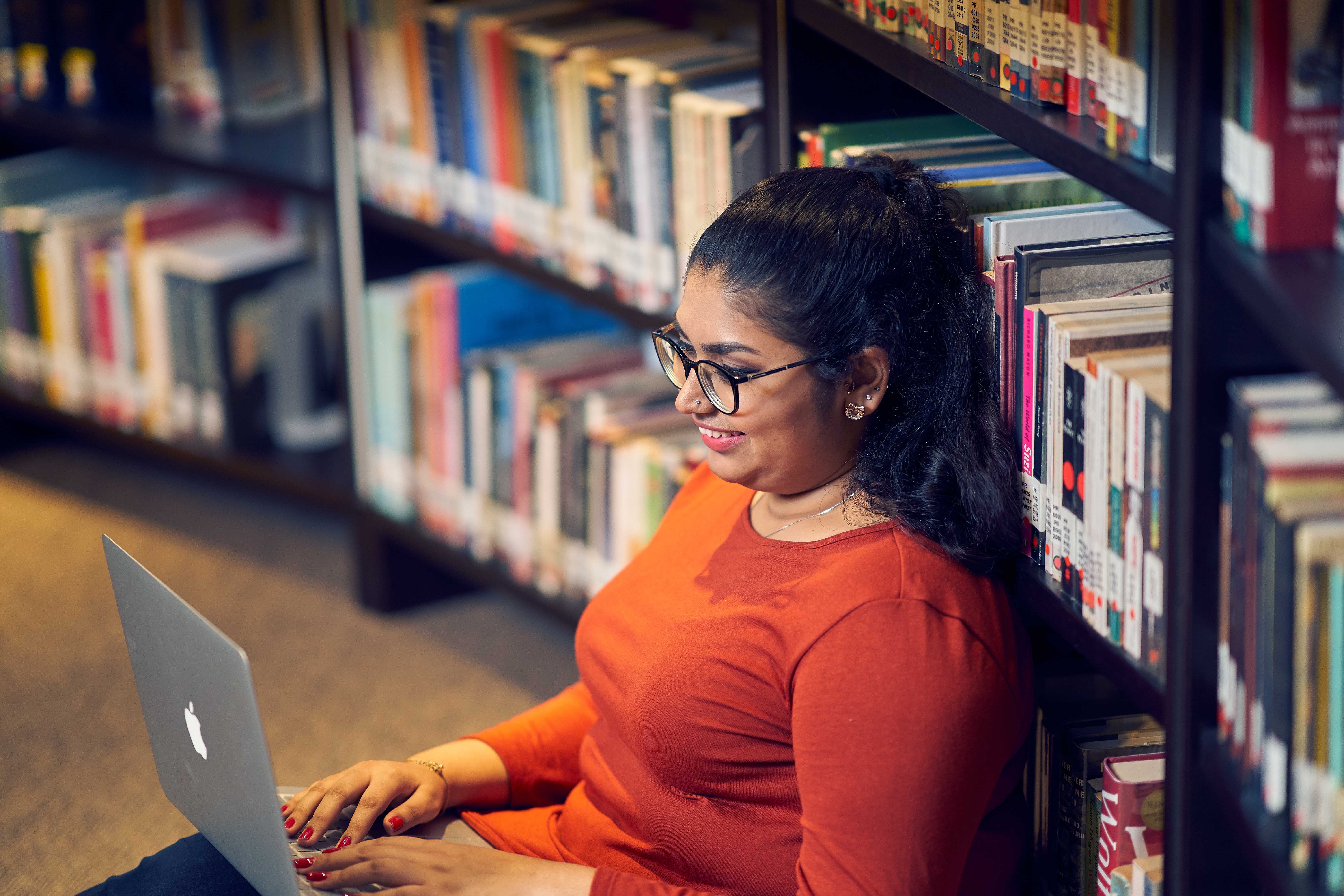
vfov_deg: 16.1
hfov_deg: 23.9
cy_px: 448
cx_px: 672
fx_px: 3173
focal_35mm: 85
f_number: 1.4
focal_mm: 85
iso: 800
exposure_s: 1/250
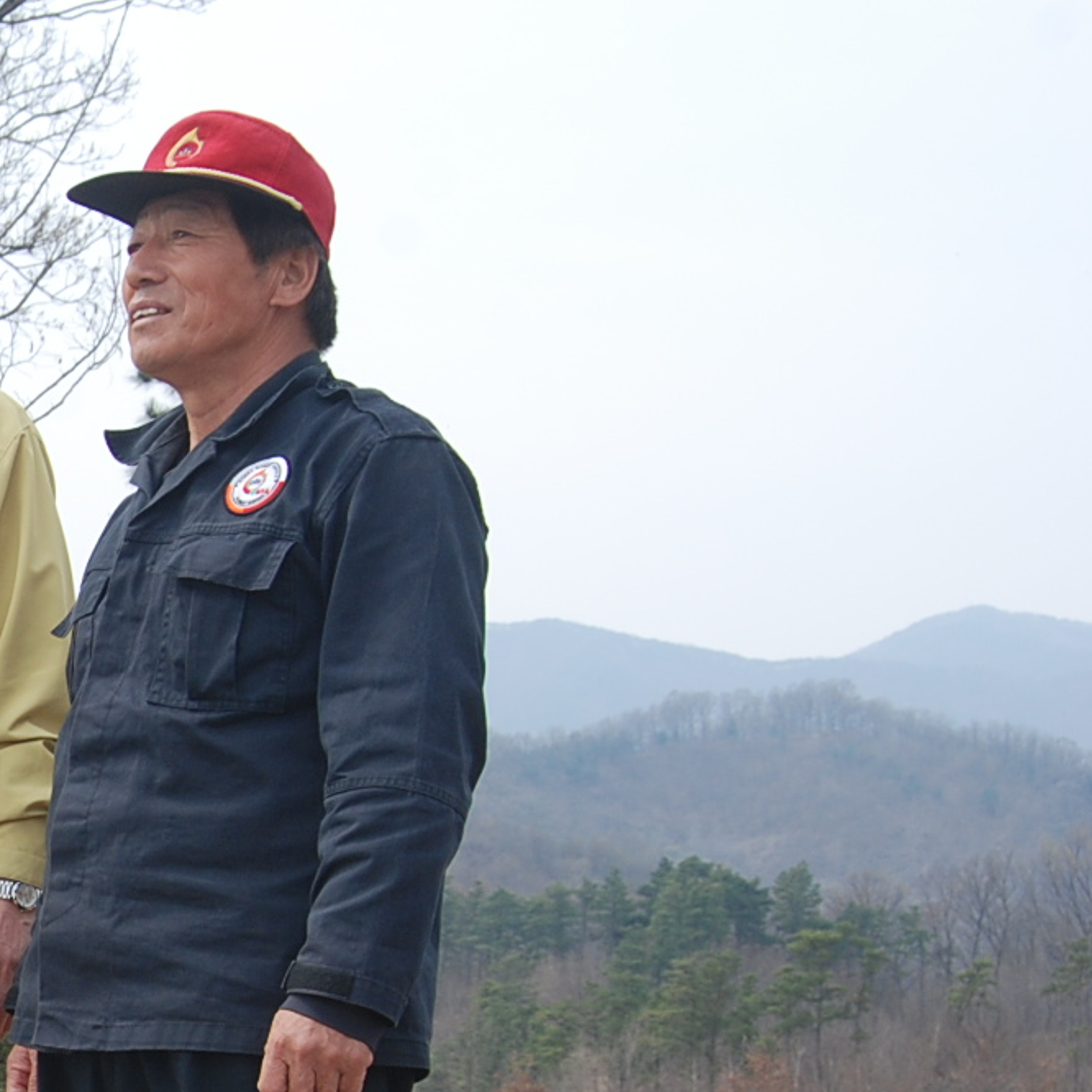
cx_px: -494
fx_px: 3176
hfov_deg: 17.7
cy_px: 953
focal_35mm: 89
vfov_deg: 19.2
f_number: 7.1
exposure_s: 1/200
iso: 200
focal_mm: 24
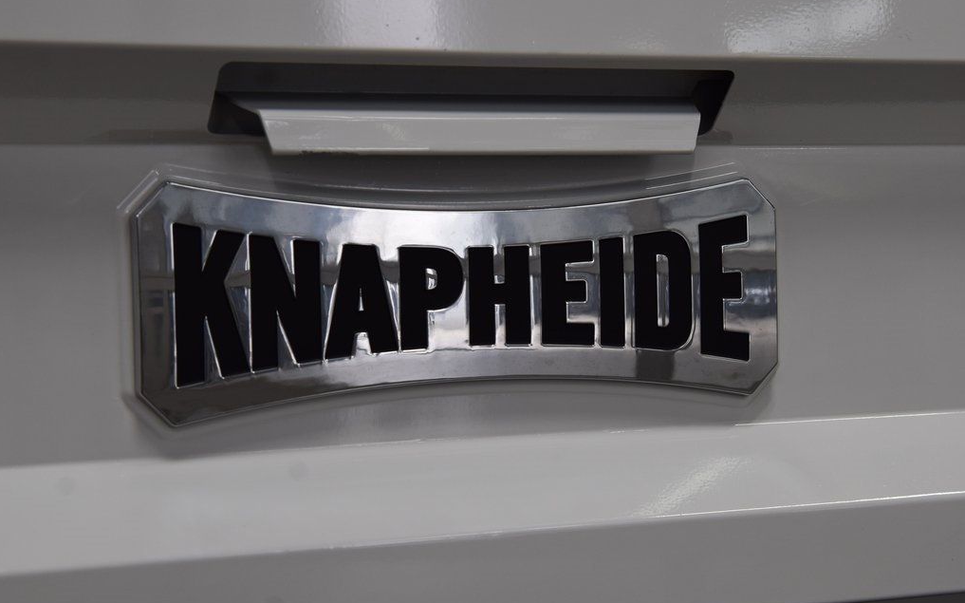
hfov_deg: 26.8
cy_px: 318
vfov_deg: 16.9
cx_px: 481
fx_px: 2024
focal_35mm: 77
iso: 400
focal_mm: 50
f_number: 7.1
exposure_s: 1/40
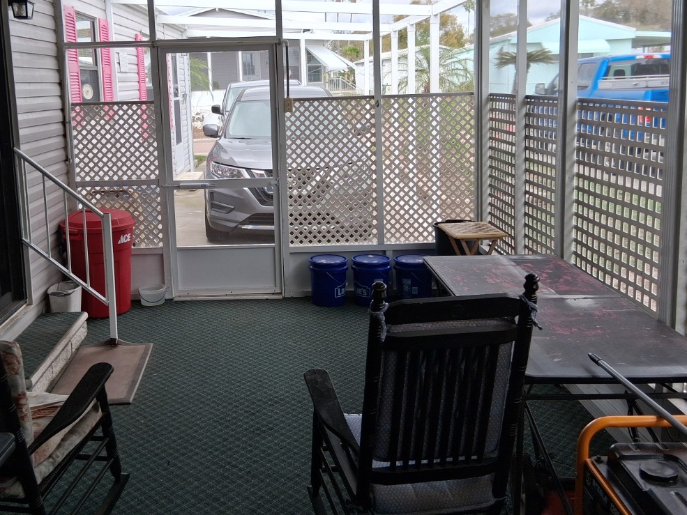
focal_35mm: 38
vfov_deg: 37.4
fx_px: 754
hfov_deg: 48.7
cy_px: 186
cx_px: 275
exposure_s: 1/146
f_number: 1.8
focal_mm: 3.98
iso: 25
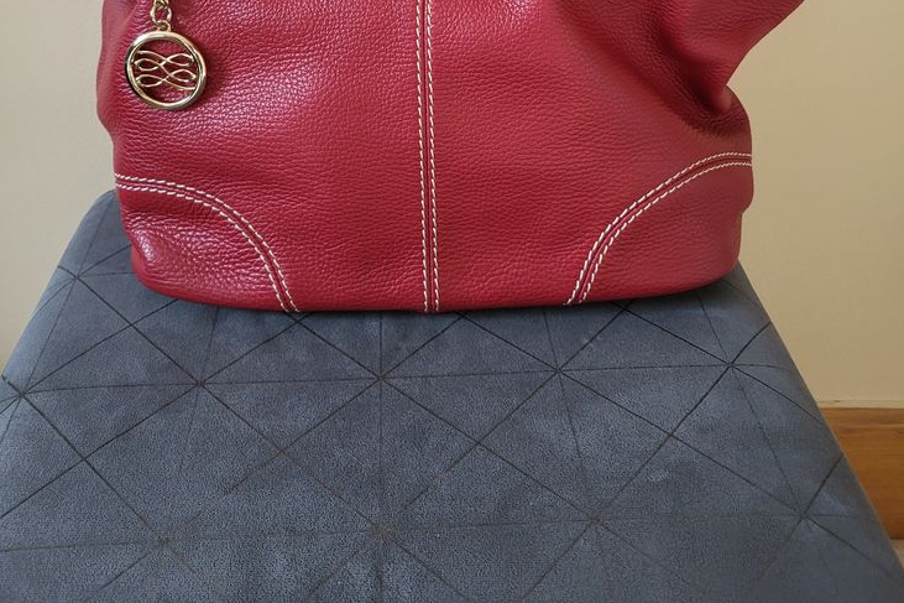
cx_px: 443
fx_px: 929
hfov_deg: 51.9
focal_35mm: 37
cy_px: -11
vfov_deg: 32.8
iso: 200
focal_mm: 5.4
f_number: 1.8
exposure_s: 1/100
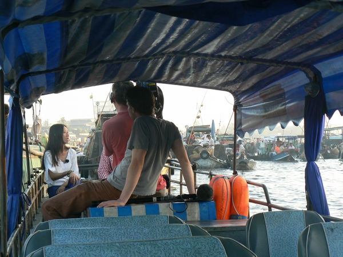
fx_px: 832
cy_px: 128
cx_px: 172
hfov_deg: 23.3
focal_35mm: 84
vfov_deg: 17.6
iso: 80
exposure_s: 1/80
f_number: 4
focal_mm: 14
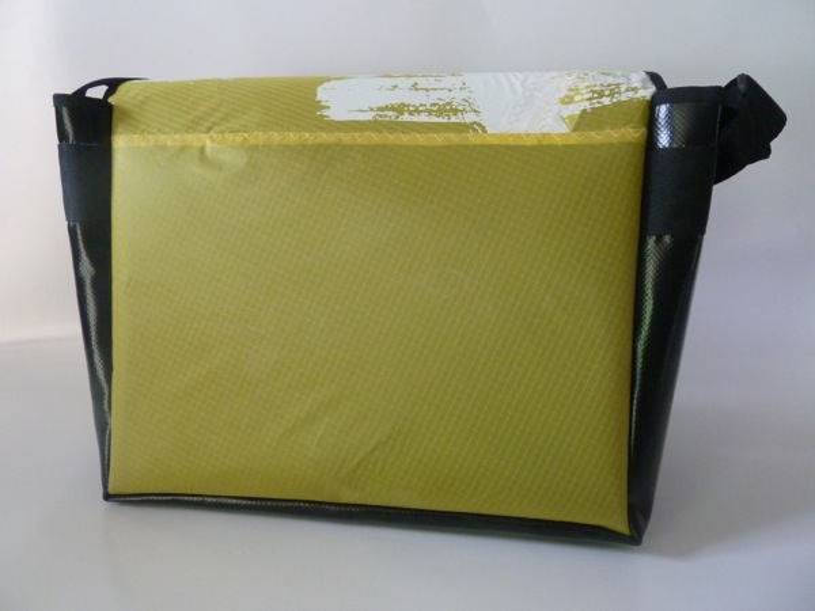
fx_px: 589
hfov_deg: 69.4
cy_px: 306
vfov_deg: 54.9
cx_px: 408
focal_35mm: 25
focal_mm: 4.1
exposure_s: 1/15
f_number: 3.3
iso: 400
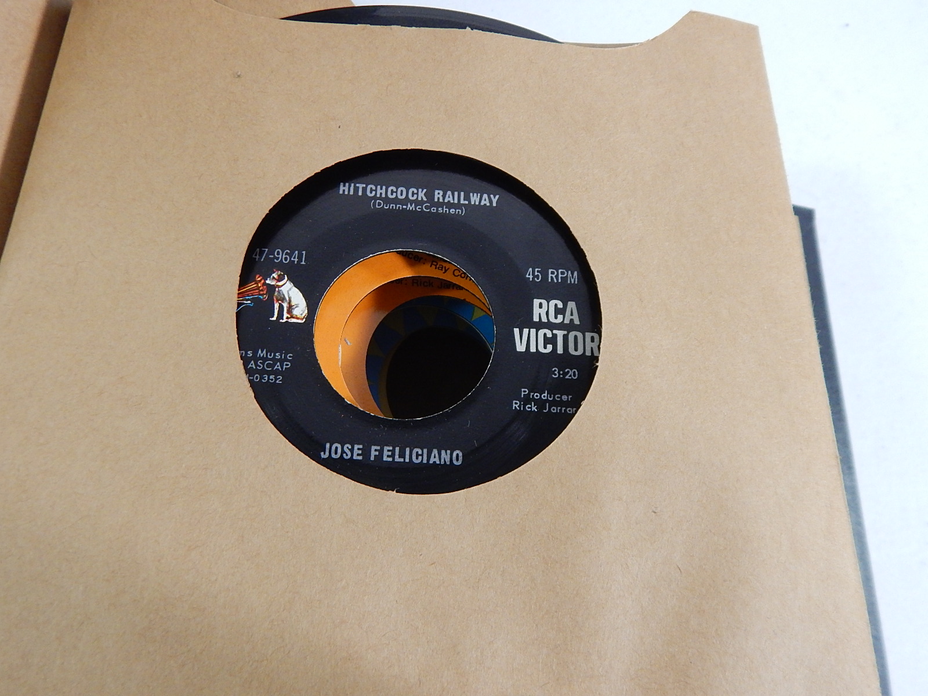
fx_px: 670
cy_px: 348
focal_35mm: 25
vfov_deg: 54.9
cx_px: 464
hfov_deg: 69.4
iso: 400
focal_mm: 4.5
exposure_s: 1/40
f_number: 3.1
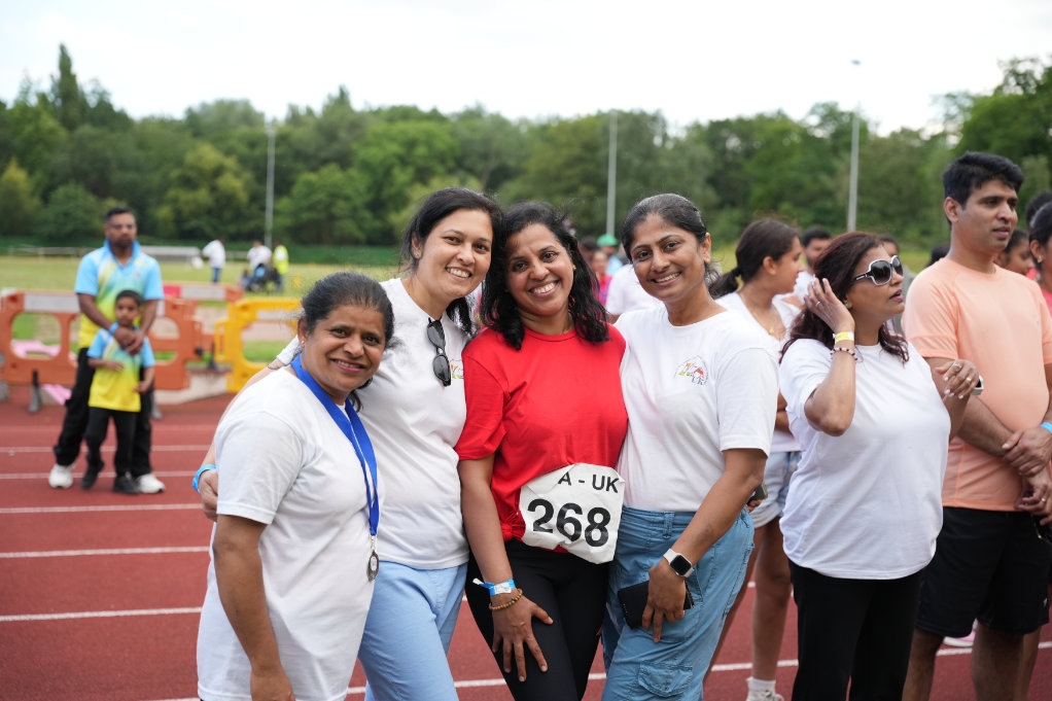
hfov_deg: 40.0
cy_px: 350
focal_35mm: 50
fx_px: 1446
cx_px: 526
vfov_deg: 27.2
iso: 250
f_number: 2.8
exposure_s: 1/800
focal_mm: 49.5
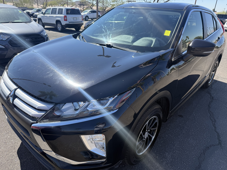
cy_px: 85
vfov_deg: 56.8
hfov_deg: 71.6
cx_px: 114
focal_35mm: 24
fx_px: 157
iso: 100
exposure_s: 1/2053
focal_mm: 6.76
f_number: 1.78
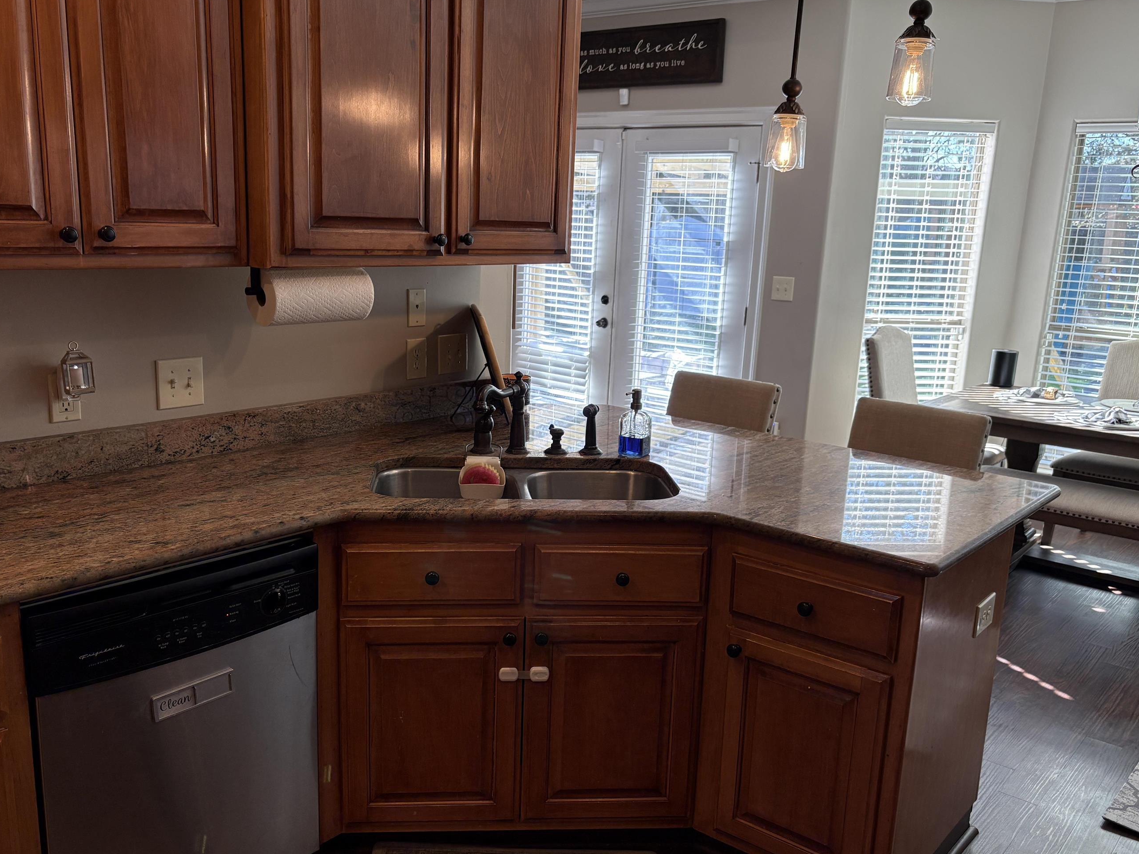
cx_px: 553
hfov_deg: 58.3
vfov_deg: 45.4
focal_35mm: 31
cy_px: 461
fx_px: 1020
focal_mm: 5.96
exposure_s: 1/177
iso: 125
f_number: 1.6
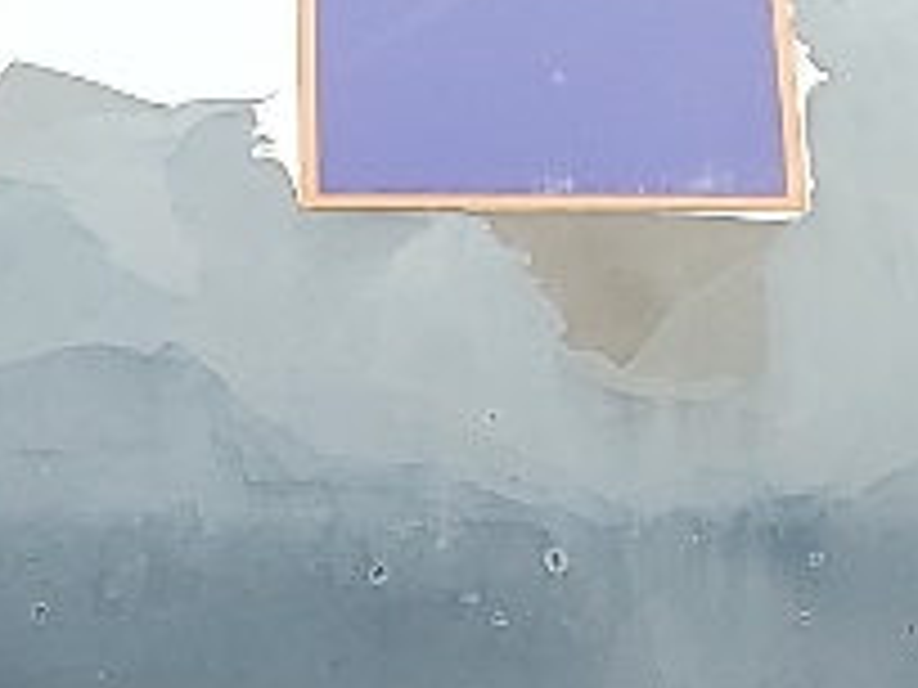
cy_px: 1380
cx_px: 603
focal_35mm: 204
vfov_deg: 7.0
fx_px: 5410
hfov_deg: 9.7
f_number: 1.5
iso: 50
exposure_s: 1/5000
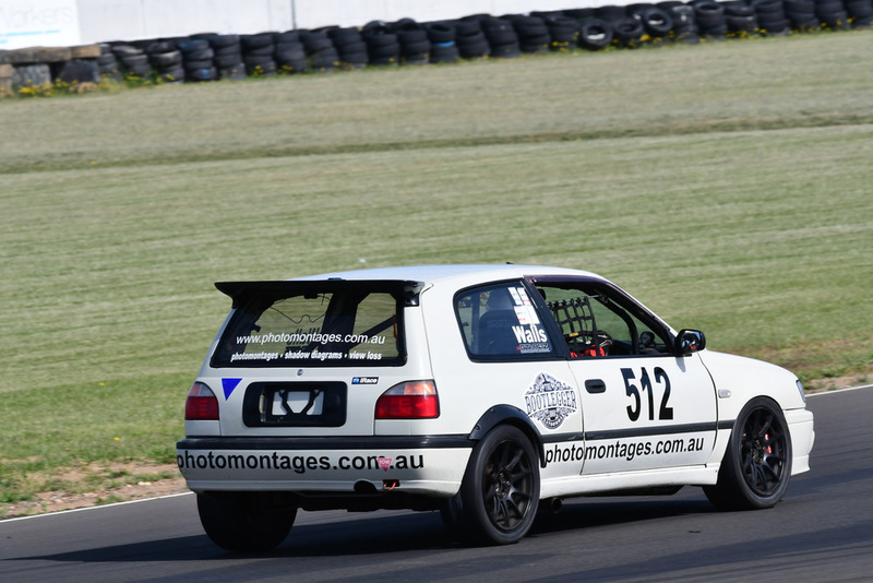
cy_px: 292
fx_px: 10552
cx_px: 436
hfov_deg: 4.7
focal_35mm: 435
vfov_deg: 3.2
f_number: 11
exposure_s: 1/640
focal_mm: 290
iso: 400
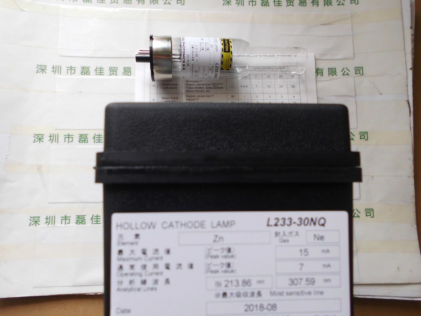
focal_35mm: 26
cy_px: 158
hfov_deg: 67.3
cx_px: 210
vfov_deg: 53.1
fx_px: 316
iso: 100
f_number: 3.2
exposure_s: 1/139
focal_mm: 4.6
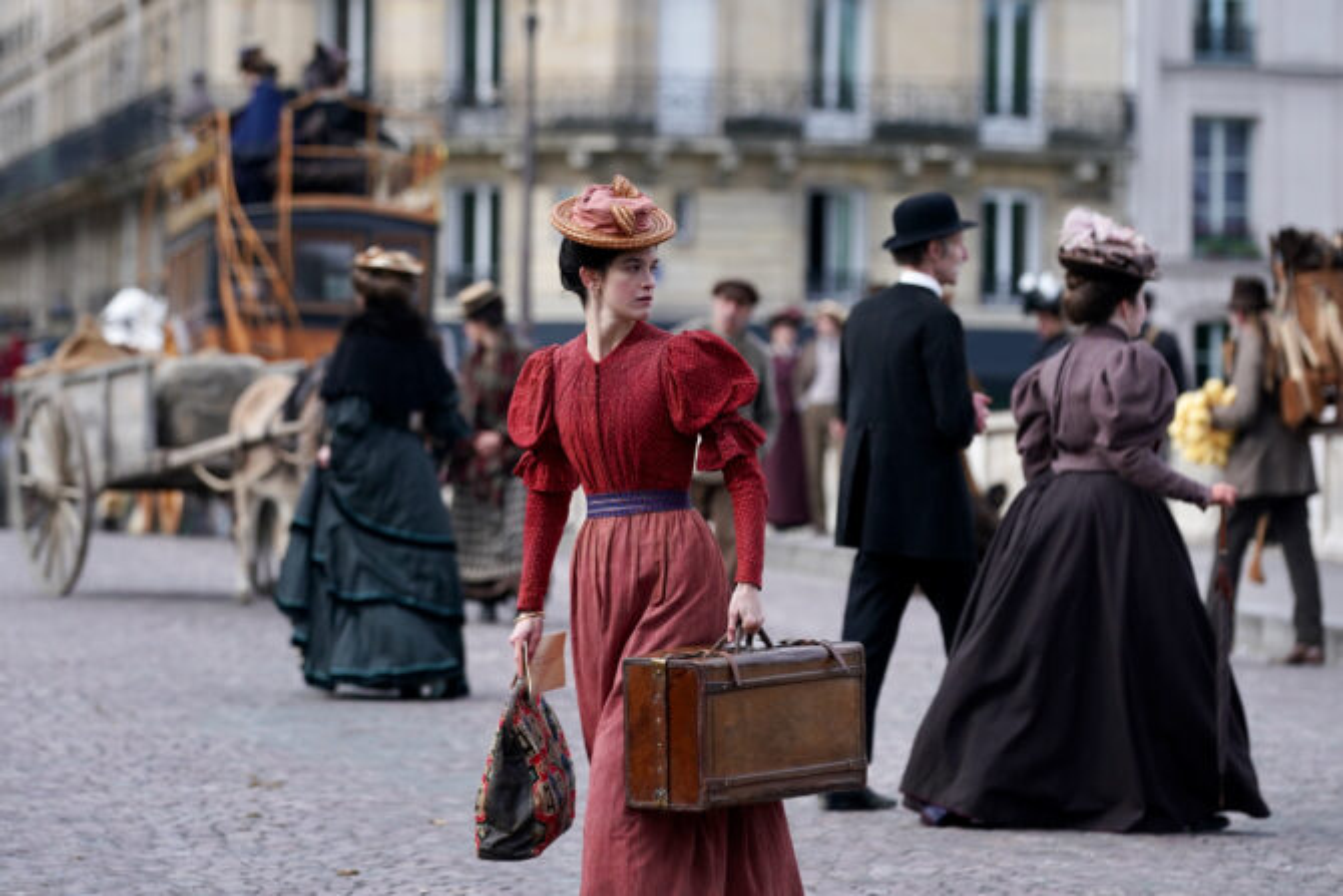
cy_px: 448
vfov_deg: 10.2
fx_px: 5037
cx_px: 672
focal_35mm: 135
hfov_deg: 15.2
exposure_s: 1/5000
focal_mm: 135
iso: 800
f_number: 3.5
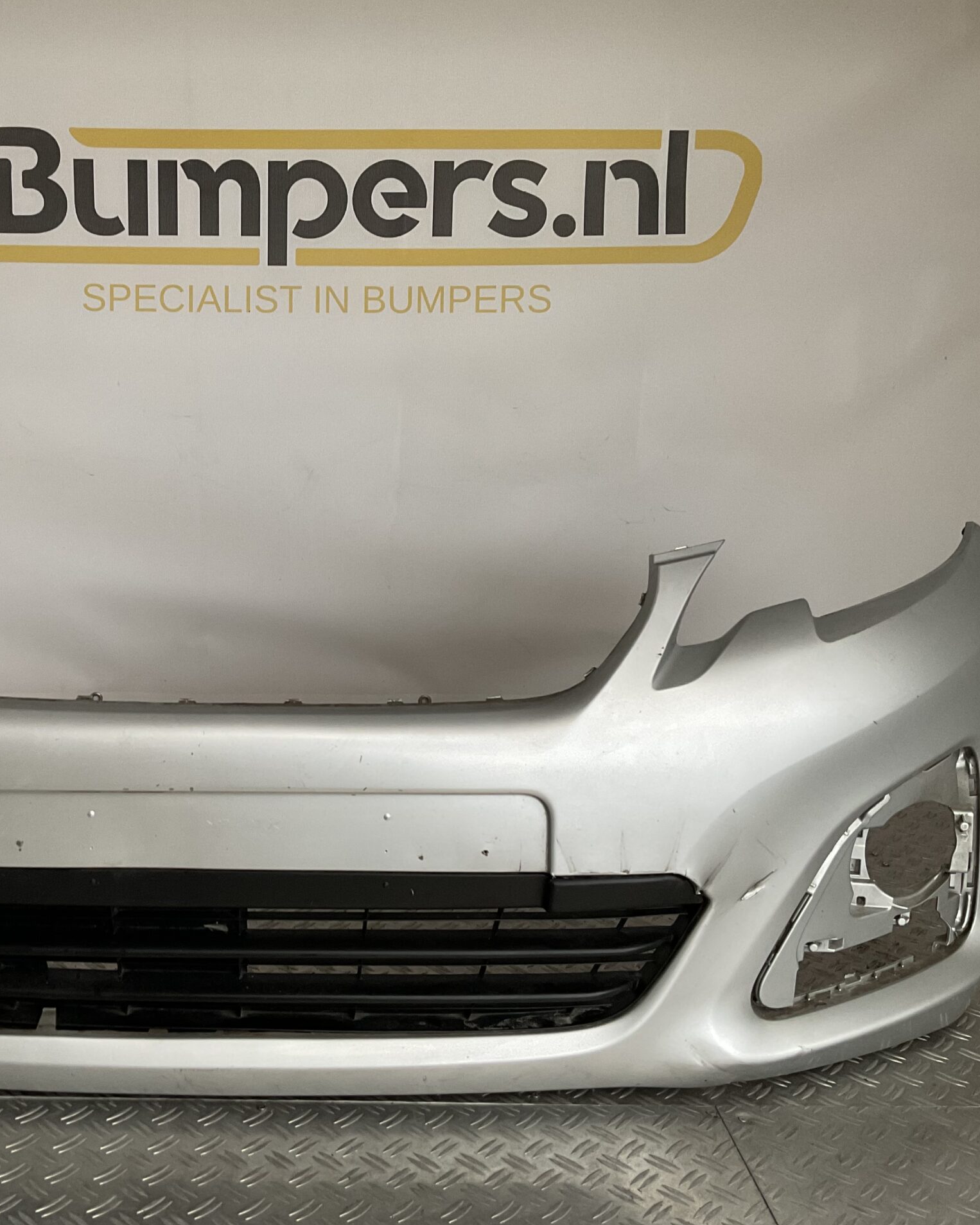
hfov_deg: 38.4
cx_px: 283
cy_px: 612
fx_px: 1377
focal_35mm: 38
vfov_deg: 47.9
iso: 80
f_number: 1.8
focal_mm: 3
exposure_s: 1/50
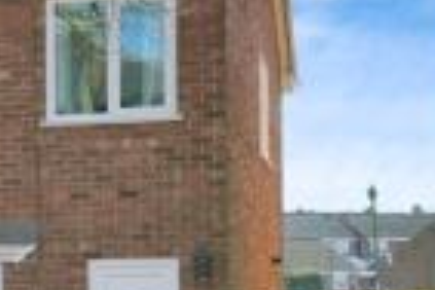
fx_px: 1426
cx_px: -35
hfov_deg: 16.8
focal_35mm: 118
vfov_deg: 11.6
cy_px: 230
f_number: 7.1
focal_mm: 35
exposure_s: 1/2500
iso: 1000
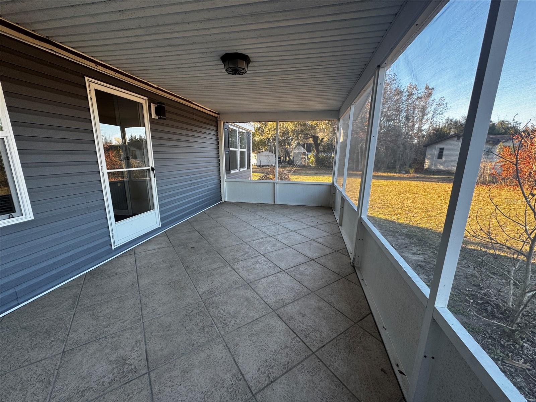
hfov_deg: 102.1
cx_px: 268
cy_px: 201
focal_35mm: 14
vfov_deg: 85.7
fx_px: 217
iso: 50
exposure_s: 1/99
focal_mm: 2.22
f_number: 2.2
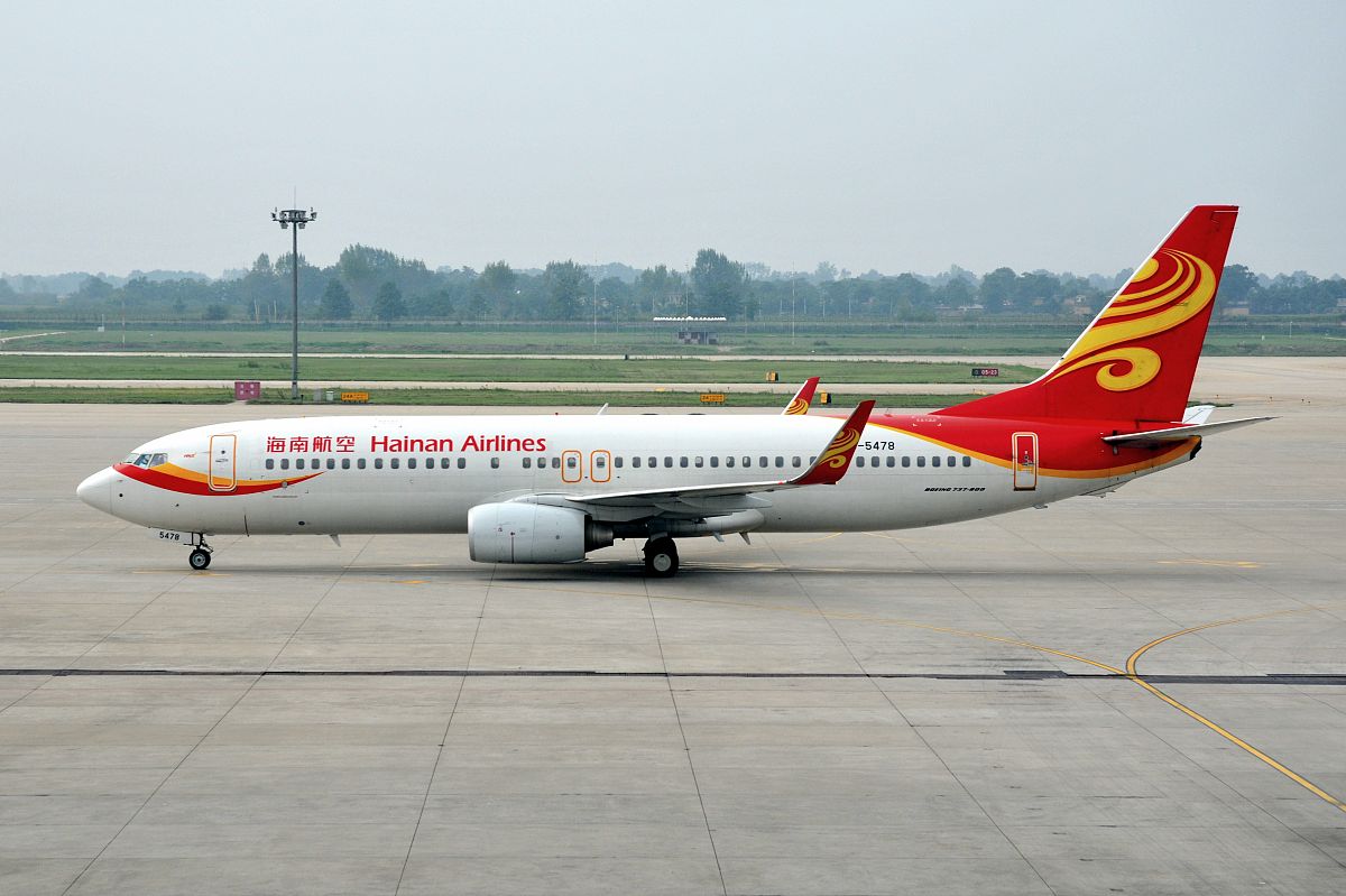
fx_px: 3924
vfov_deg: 13.0
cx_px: 673
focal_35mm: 105
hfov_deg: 19.5
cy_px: 448
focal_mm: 70
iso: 220
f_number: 8
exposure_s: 1/500
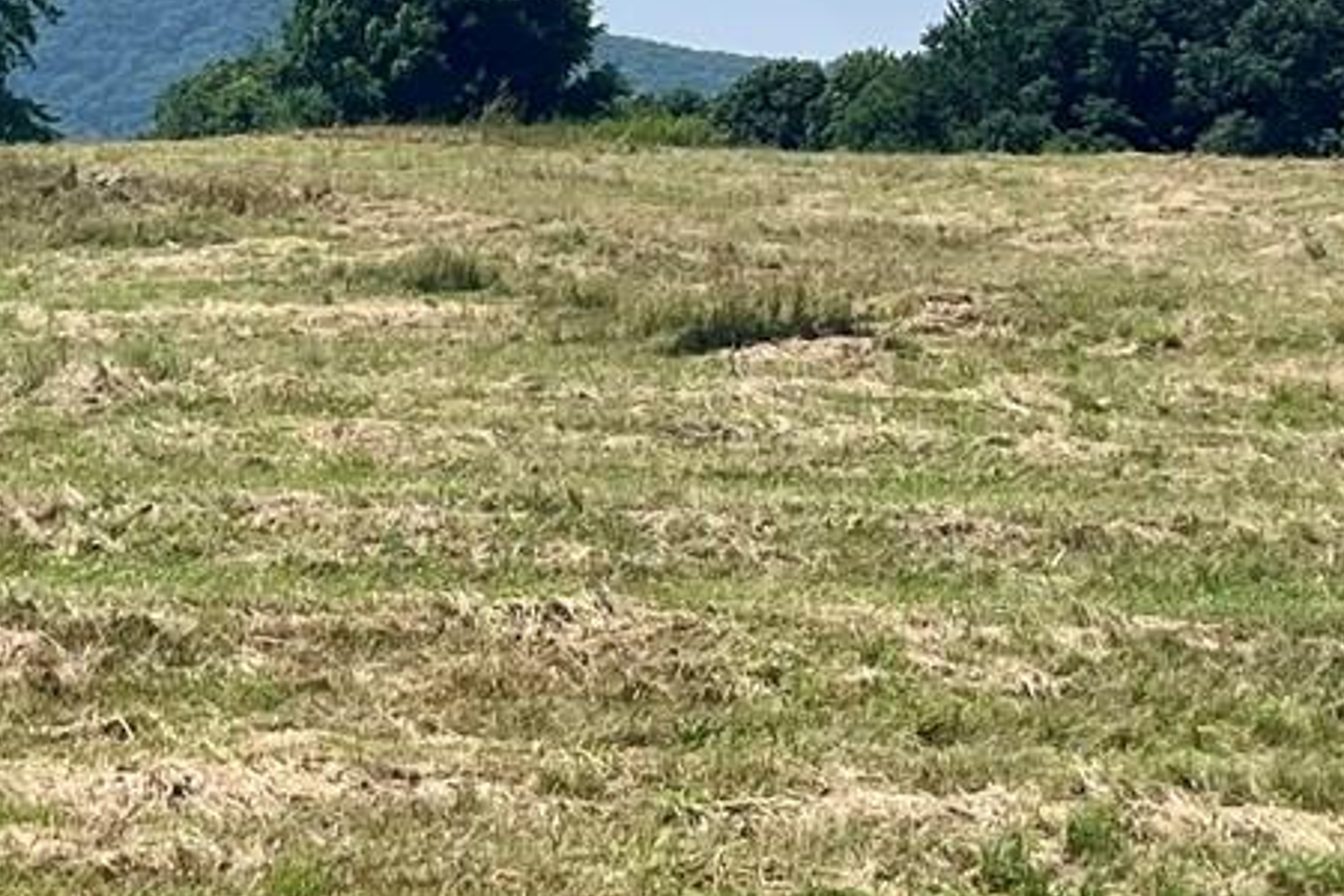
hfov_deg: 16.1
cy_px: 75
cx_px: -203
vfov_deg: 11.1
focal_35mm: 123
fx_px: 4592
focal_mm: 5.7
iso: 50
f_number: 1.5
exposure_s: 1/7463
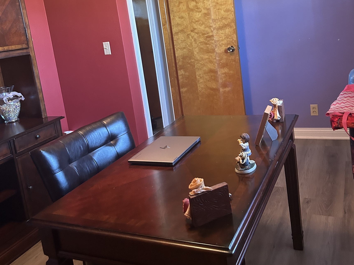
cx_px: 178
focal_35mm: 35
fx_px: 358
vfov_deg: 39.9
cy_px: 78
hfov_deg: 52.6
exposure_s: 1/60
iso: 400
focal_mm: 5.7
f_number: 1.5
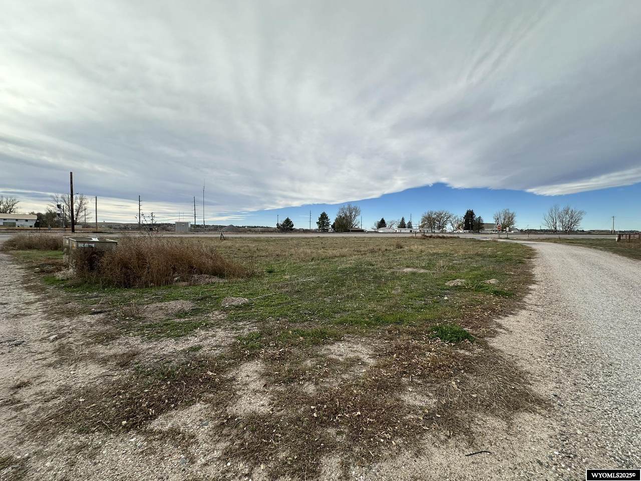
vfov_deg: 85.7
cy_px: 240
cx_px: 320
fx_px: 259
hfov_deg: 102.1
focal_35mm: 14
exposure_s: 1/1715
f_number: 2.2
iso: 50
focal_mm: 2.22
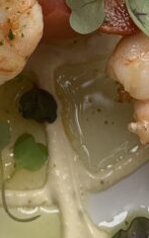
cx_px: 64
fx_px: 779
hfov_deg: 10.9
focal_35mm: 120
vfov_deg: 16.6
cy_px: -53
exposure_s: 1/347
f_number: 1.8
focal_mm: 4.25
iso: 25
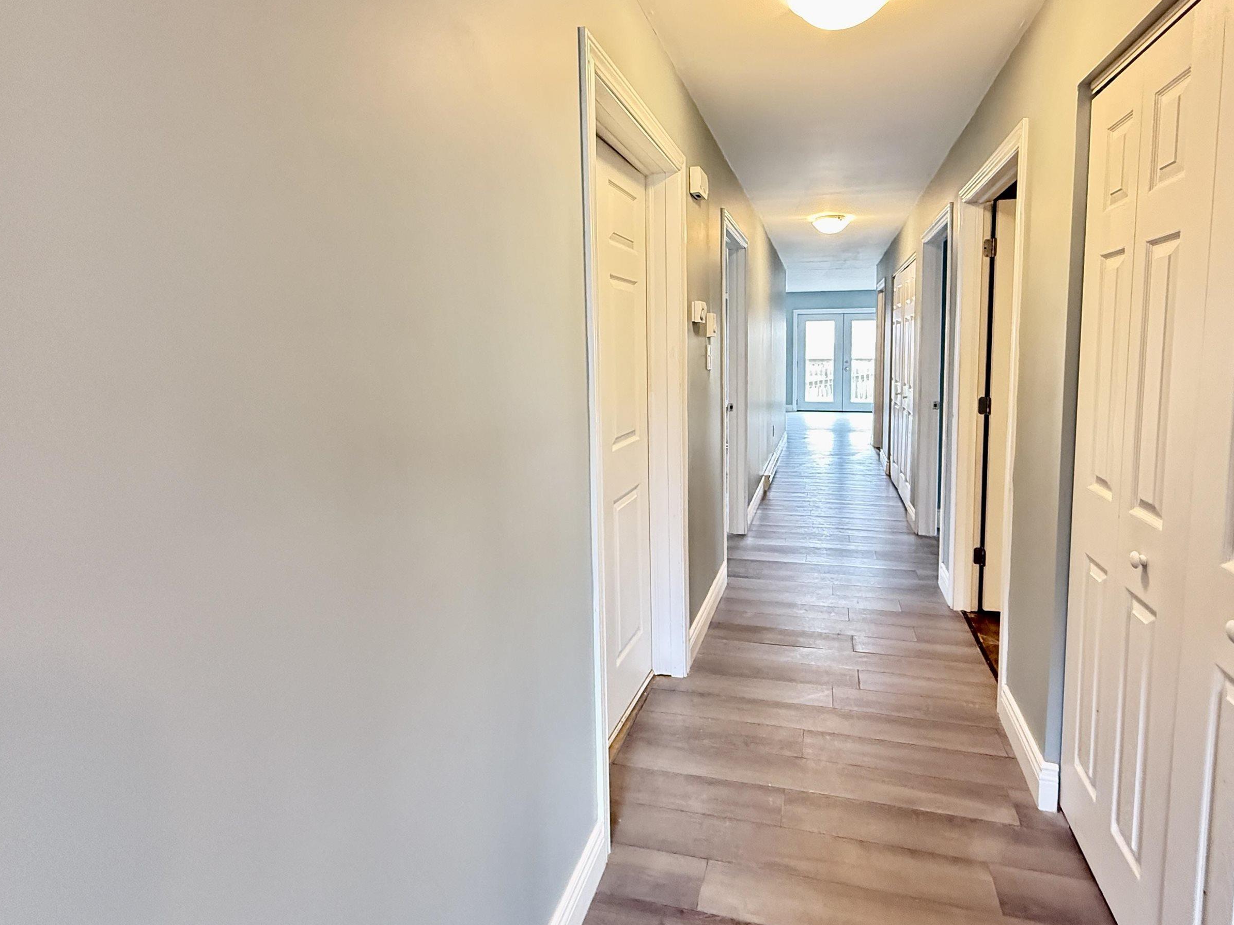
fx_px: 642
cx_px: 681
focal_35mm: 18
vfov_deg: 71.3
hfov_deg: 87.5
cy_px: 401
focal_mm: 2.22
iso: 640
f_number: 2.2
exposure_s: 1/60
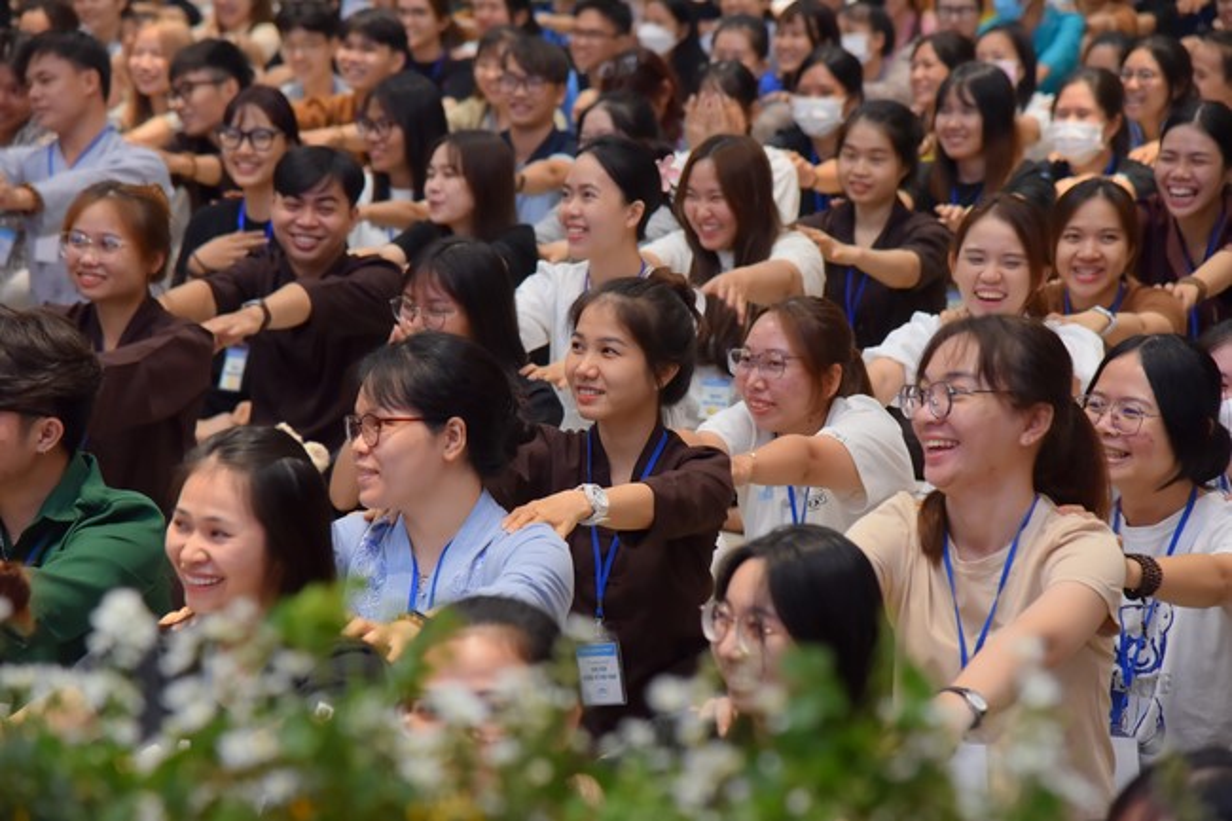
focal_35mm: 120
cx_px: 616
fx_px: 4105
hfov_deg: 17.1
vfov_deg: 11.4
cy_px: 410
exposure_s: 1/125
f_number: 5.6
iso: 1600
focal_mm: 120
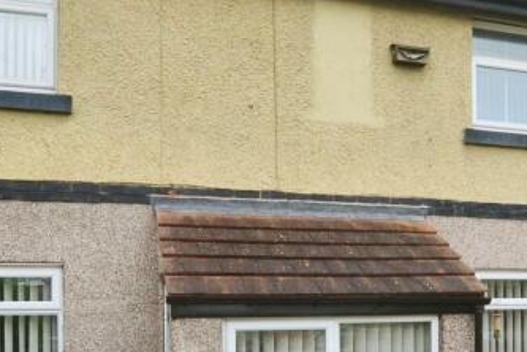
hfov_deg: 42.0
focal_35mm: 46
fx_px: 673
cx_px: 361
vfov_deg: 28.7
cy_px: 272
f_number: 6.3
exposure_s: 1/160
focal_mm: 10
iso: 200
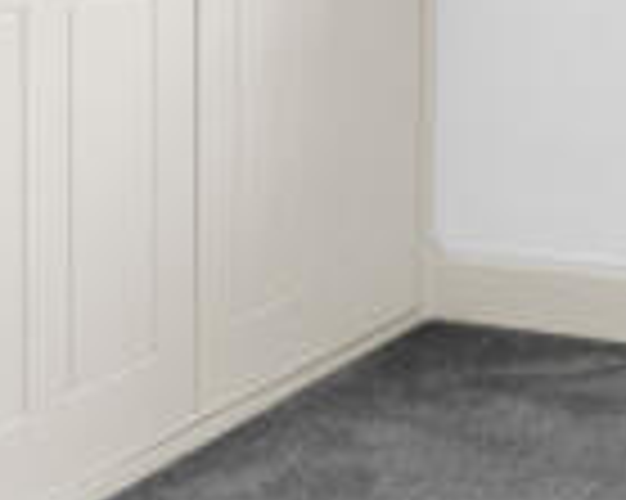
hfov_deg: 18.6
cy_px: -255
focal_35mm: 97
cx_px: 770
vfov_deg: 14.7
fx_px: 1796
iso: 200
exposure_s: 1/1.25
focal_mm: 14
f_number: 16
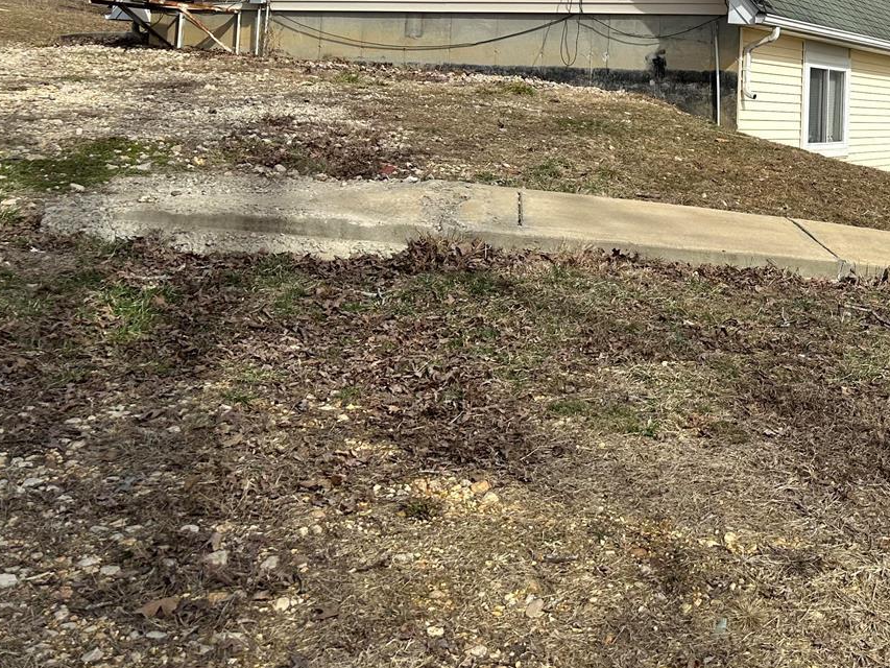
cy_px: 56
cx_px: 776
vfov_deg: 30.6
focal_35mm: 45
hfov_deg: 39.5
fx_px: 1157
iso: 80
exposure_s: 1/4545
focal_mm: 6.86
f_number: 1.78
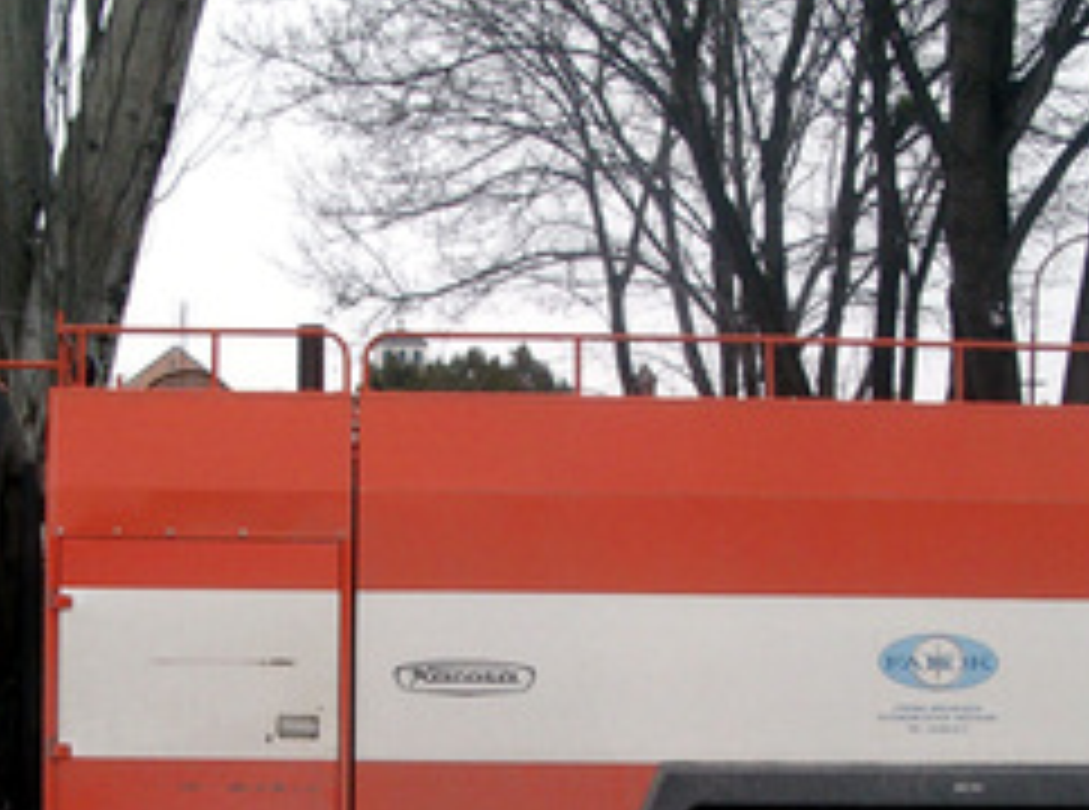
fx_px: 2635
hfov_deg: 23.4
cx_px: 558
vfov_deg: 17.2
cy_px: 740
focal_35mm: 84
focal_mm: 7.6
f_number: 5
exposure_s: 1/640
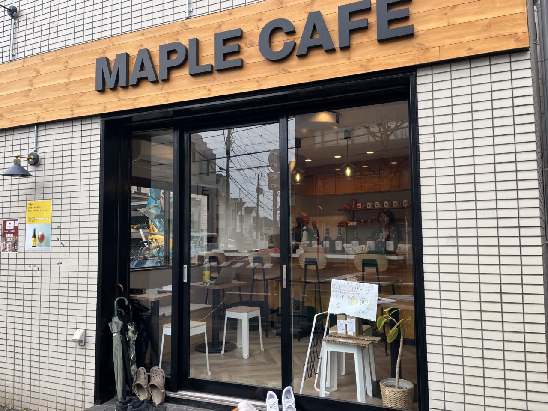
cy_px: 206
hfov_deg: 67.3
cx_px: 274
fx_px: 412
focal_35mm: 26
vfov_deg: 53.1
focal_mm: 5.1
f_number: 1.6
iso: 40
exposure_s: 1/242
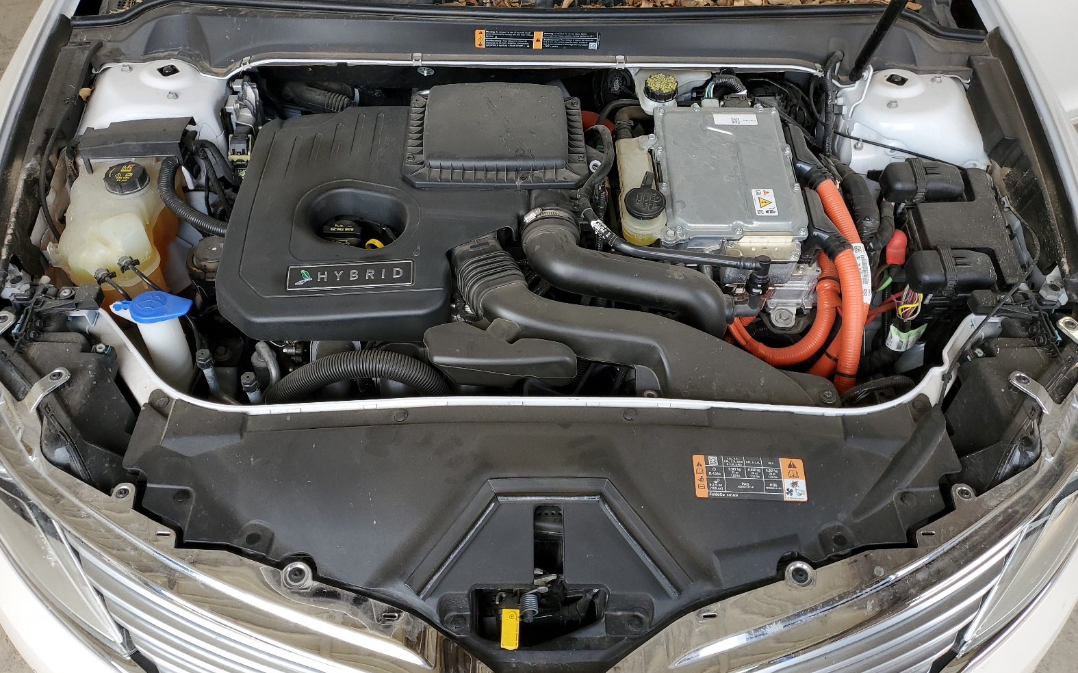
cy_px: 347
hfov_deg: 66.5
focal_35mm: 28
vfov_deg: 44.5
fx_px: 823
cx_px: 543
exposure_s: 1/256
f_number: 1.5
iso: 50
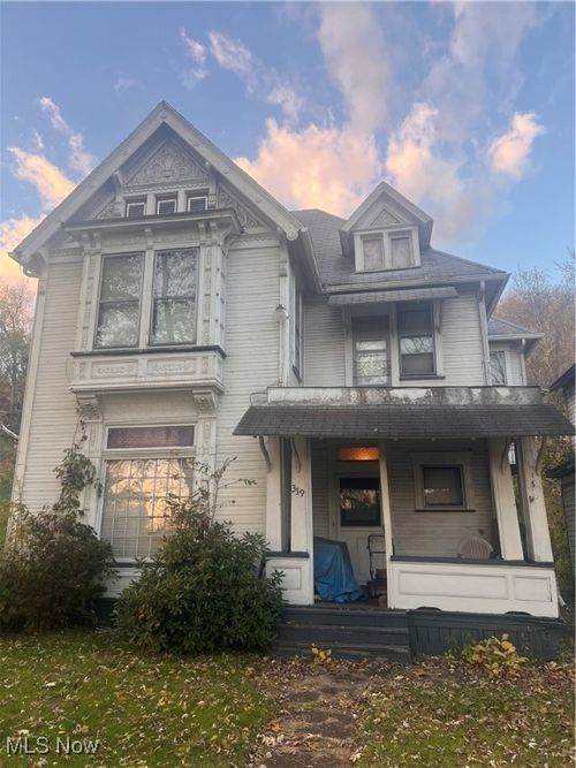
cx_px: 288
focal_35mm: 26
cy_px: 384
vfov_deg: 67.3
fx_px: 577
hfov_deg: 53.0
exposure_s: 1/150
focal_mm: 5.7
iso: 32
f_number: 1.5
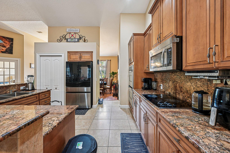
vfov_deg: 81.2
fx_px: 89
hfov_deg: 104.3
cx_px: 115
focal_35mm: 14
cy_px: 76
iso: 1000
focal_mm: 14
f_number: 8
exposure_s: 1/8
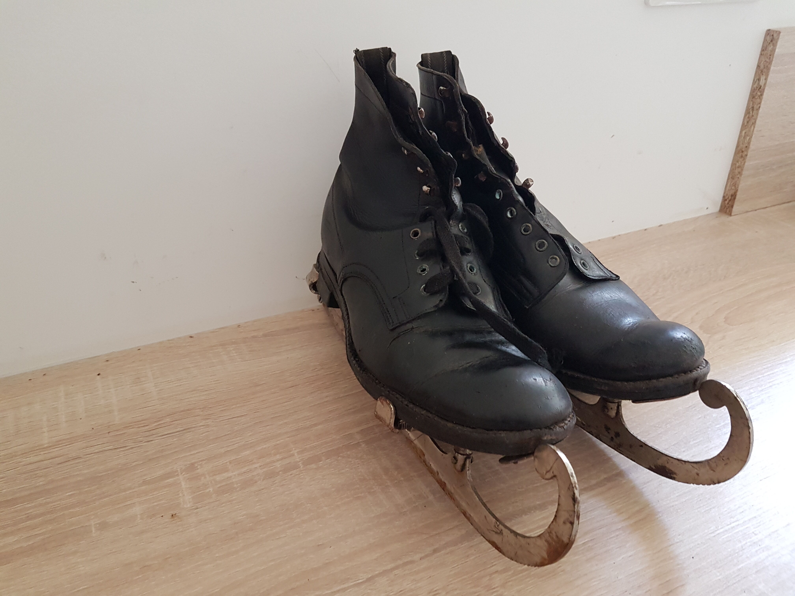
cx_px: 398
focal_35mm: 26
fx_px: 597
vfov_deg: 53.1
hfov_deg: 67.3
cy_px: 298
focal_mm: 4.2
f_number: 1.7
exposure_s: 1/19
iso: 200
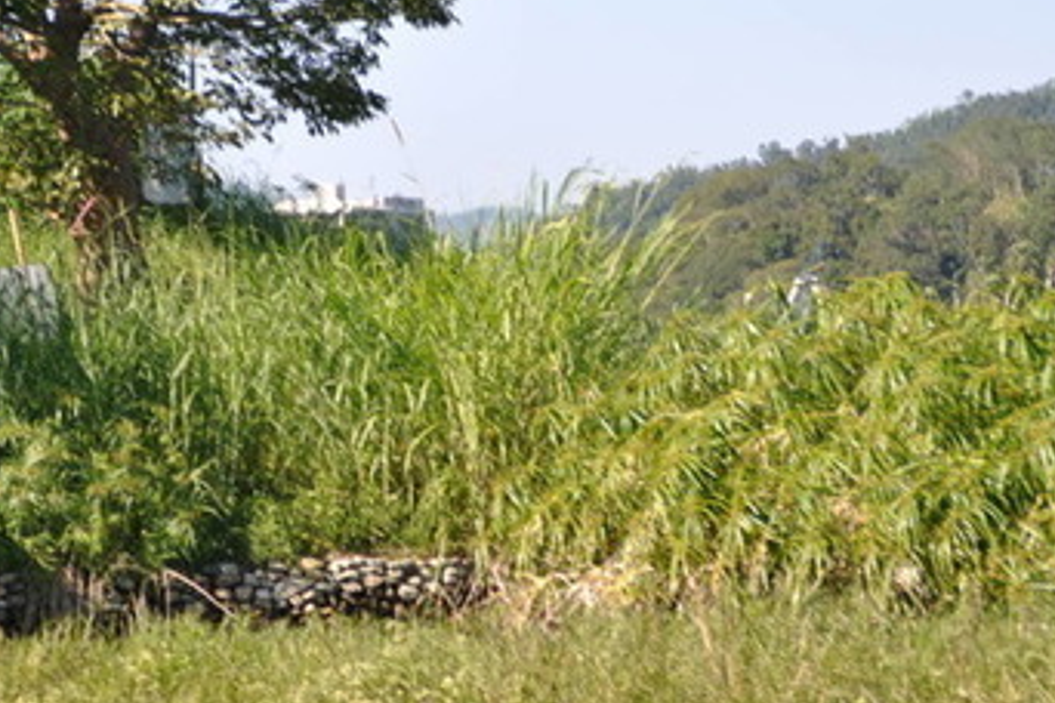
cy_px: 319
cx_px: 336
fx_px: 6623
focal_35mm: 226
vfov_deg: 6.1
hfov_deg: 9.1
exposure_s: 1/250
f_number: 5.6
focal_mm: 86
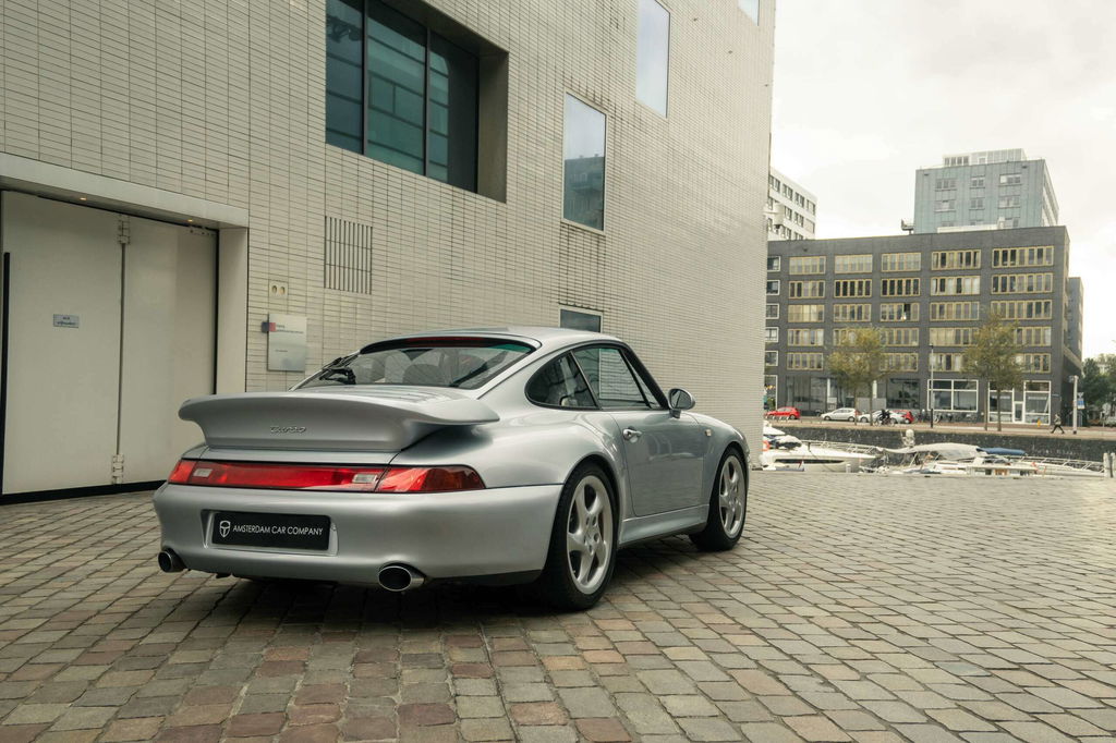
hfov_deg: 53.1
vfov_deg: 36.8
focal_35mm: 36
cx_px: 558
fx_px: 1116
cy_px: 372
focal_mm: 24
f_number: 4.2
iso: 500
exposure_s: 1/250
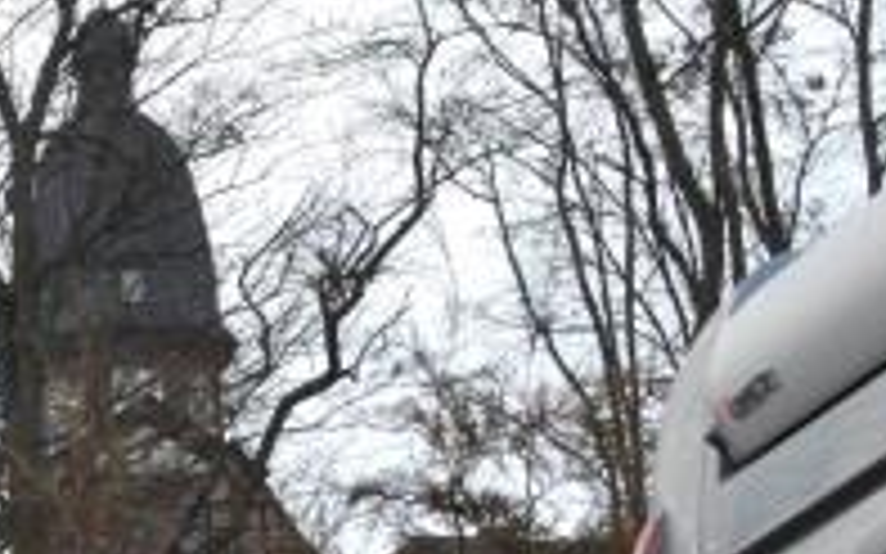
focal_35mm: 191
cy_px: 450
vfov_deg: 6.9
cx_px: 85
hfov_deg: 10.9
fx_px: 4614
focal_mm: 55
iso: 1600
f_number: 14
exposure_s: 1/800
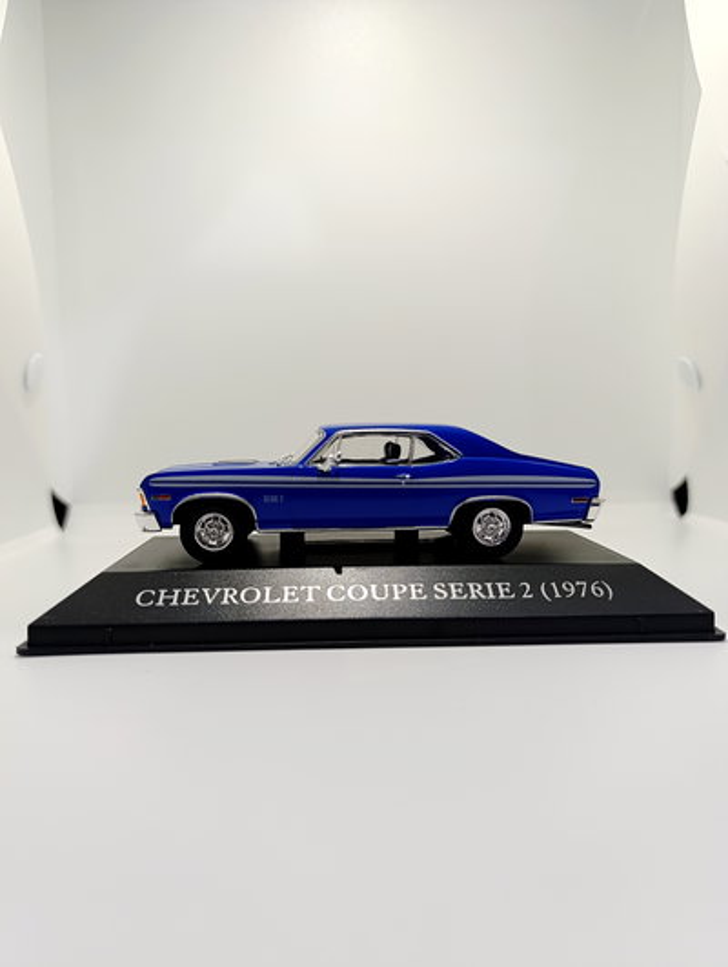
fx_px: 643
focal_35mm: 23
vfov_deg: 73.8
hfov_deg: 59.0
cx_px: 364
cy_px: 484
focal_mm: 6.14
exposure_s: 1/100
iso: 640
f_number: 1.6
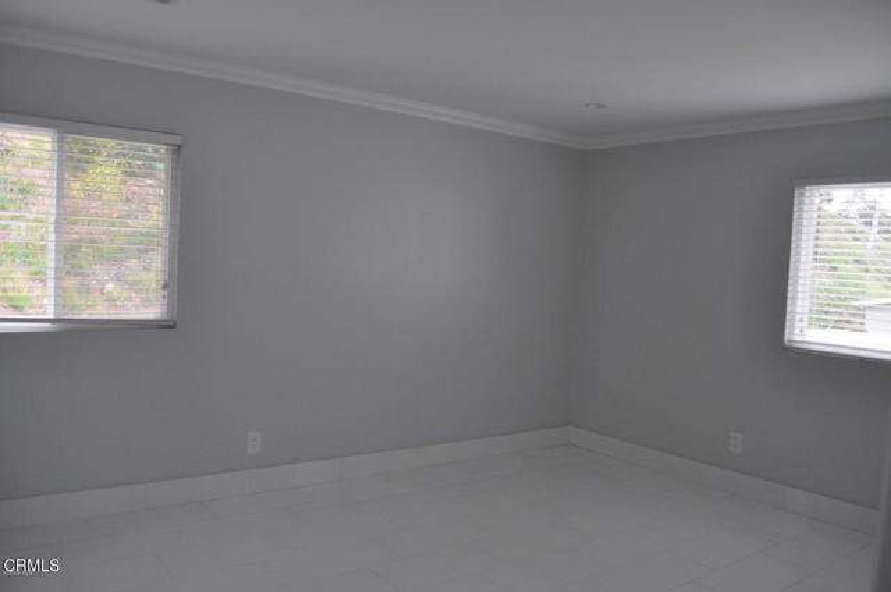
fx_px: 667
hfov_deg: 67.4
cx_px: 446
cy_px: 296
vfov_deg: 47.8
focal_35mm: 27
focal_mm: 18
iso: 400
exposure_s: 1/80
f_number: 4.5
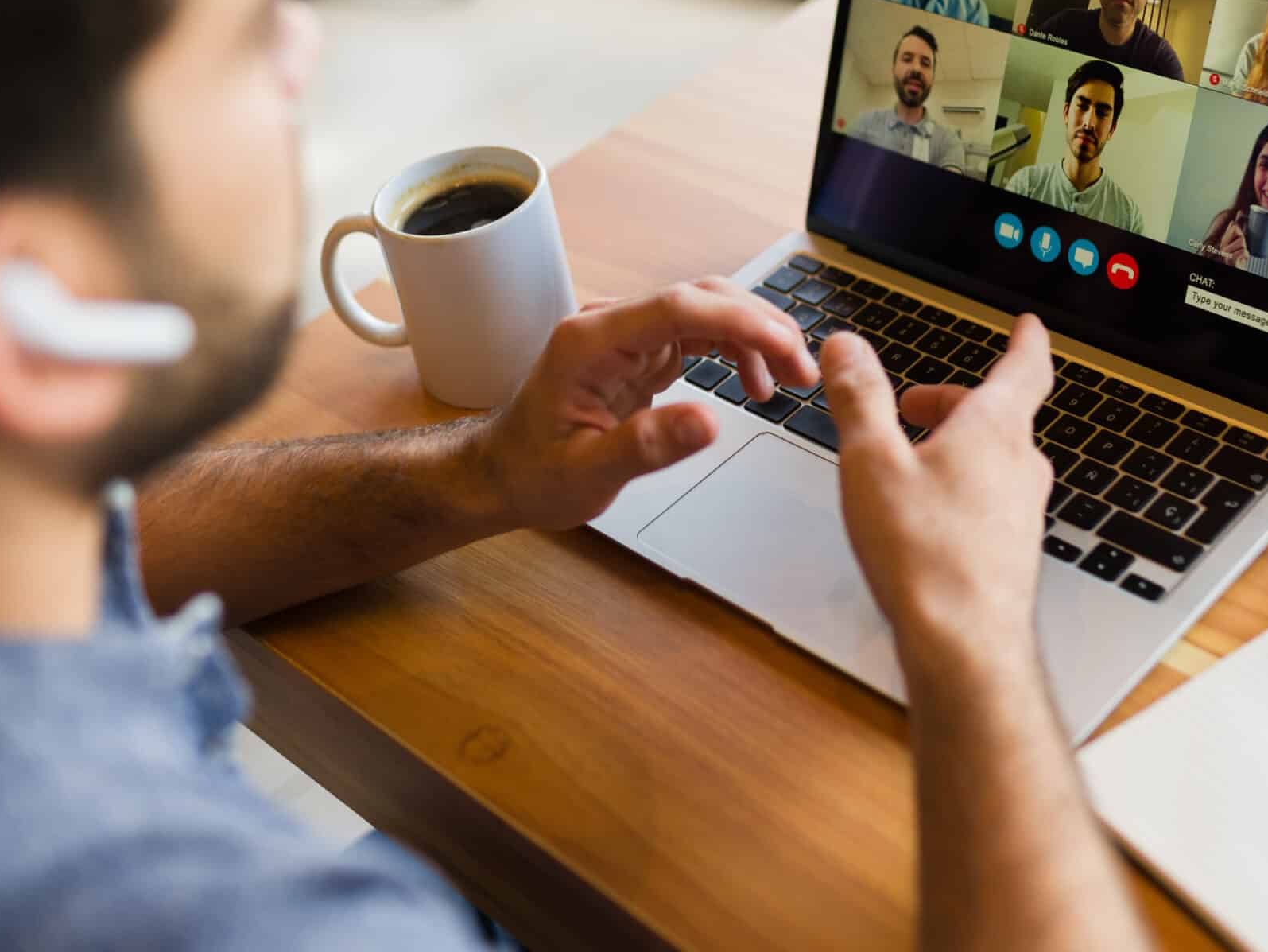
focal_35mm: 54
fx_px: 1978
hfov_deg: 35.5
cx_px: 732
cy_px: 282
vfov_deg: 26.8
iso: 100
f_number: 1.8
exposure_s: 1/160
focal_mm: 35
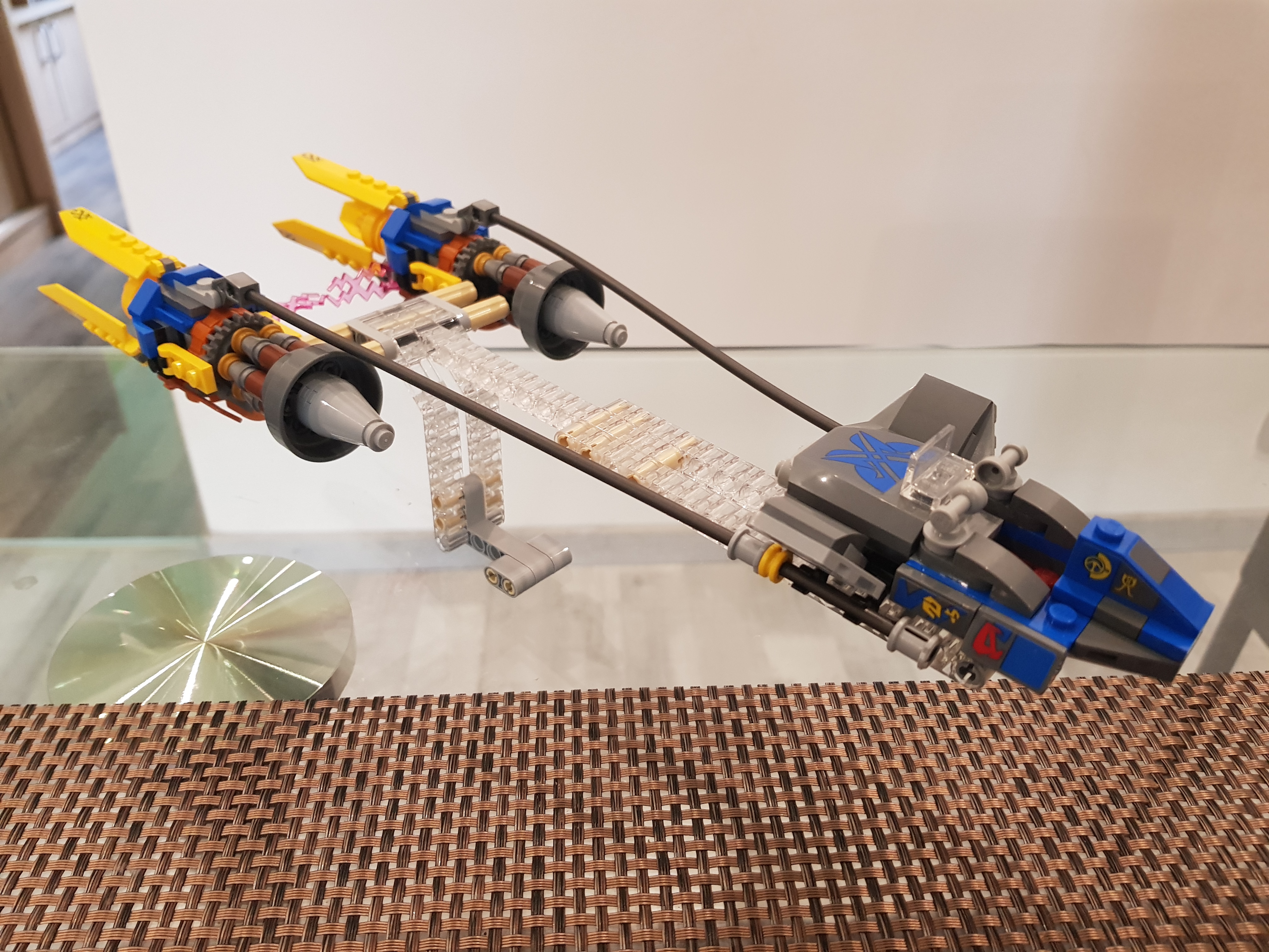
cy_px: 476
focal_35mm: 26
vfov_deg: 53.1
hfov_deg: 67.3
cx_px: 634
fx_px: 953
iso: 250
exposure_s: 1/33
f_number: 1.7
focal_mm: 4.2
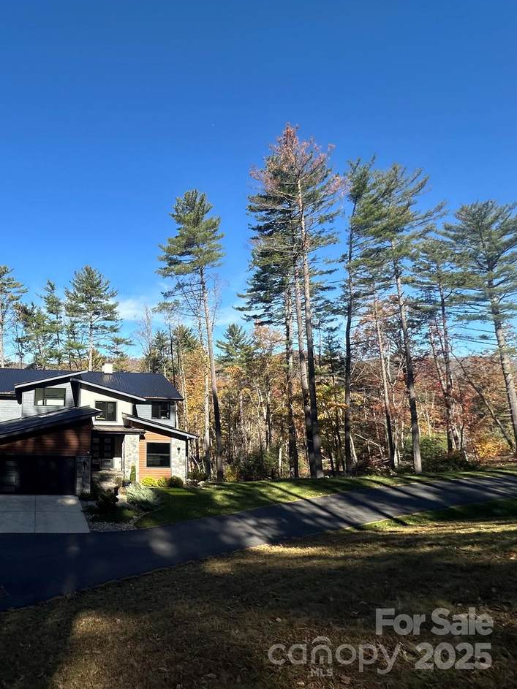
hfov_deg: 59.3
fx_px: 378
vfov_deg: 84.7
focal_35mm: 19
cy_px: 343
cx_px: 59
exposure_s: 1/1383
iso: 50
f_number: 2.2
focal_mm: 2.22
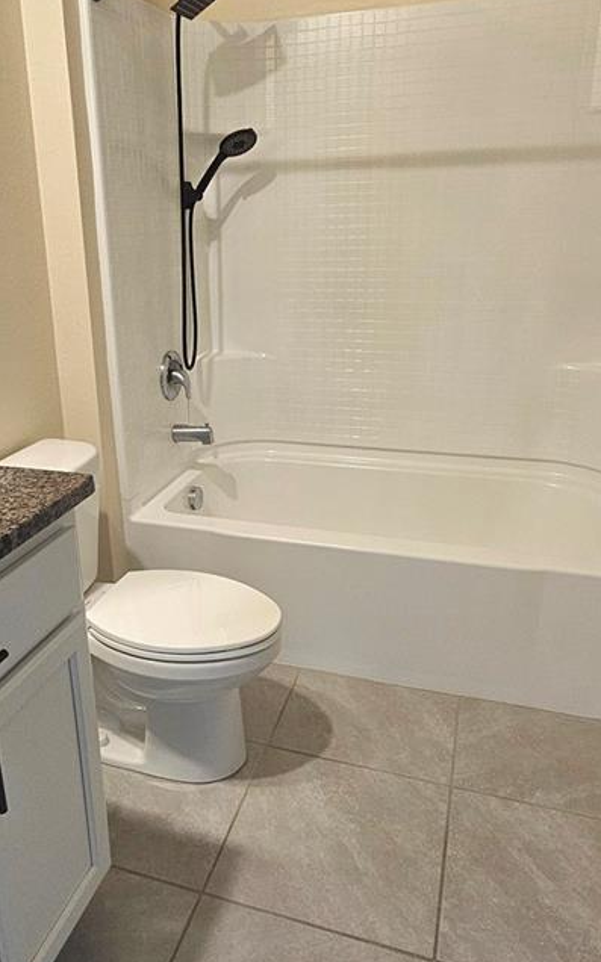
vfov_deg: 70.4
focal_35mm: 26
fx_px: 682
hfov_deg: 47.1
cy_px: 458
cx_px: 220
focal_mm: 2.2
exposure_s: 1/60.2
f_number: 2.2
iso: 400
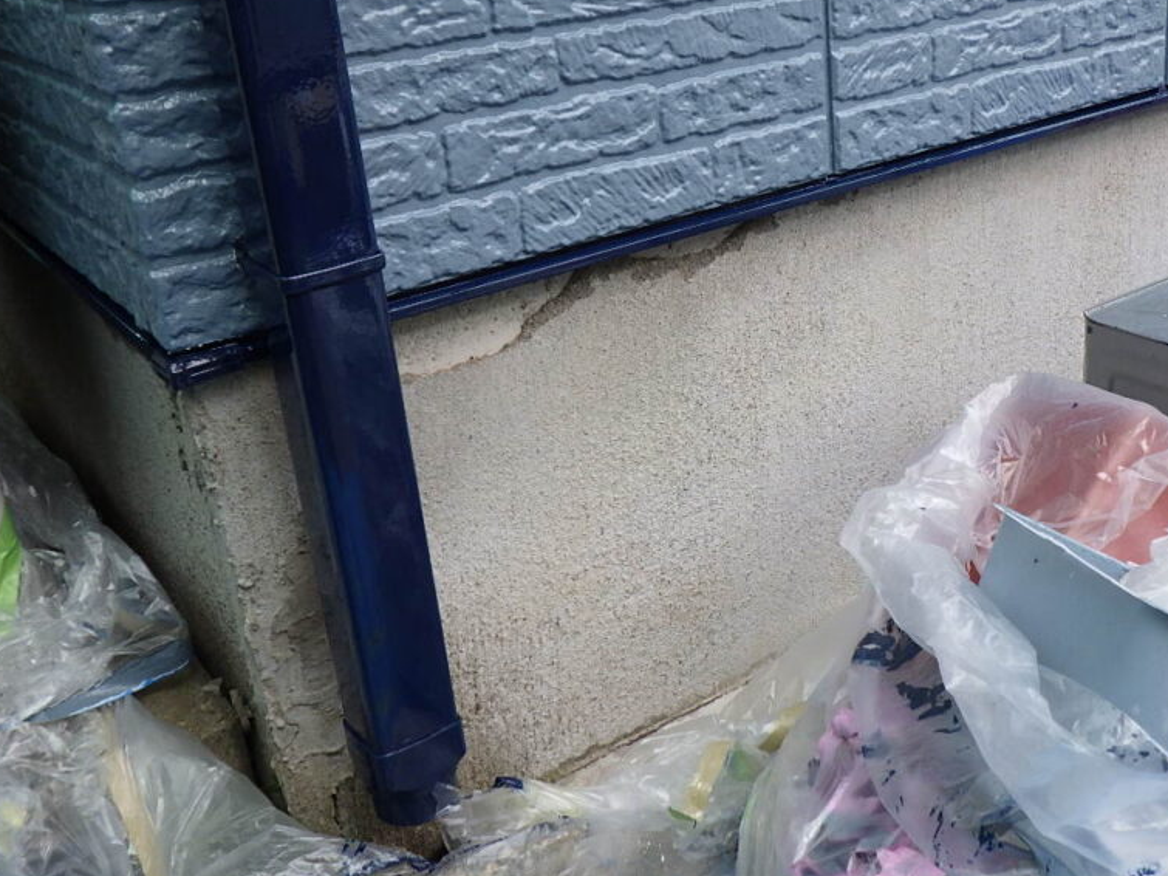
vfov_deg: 37.6
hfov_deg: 48.6
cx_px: 721
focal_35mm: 38
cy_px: 348
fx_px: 1282
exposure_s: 1/200
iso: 125
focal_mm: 5
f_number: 3.5
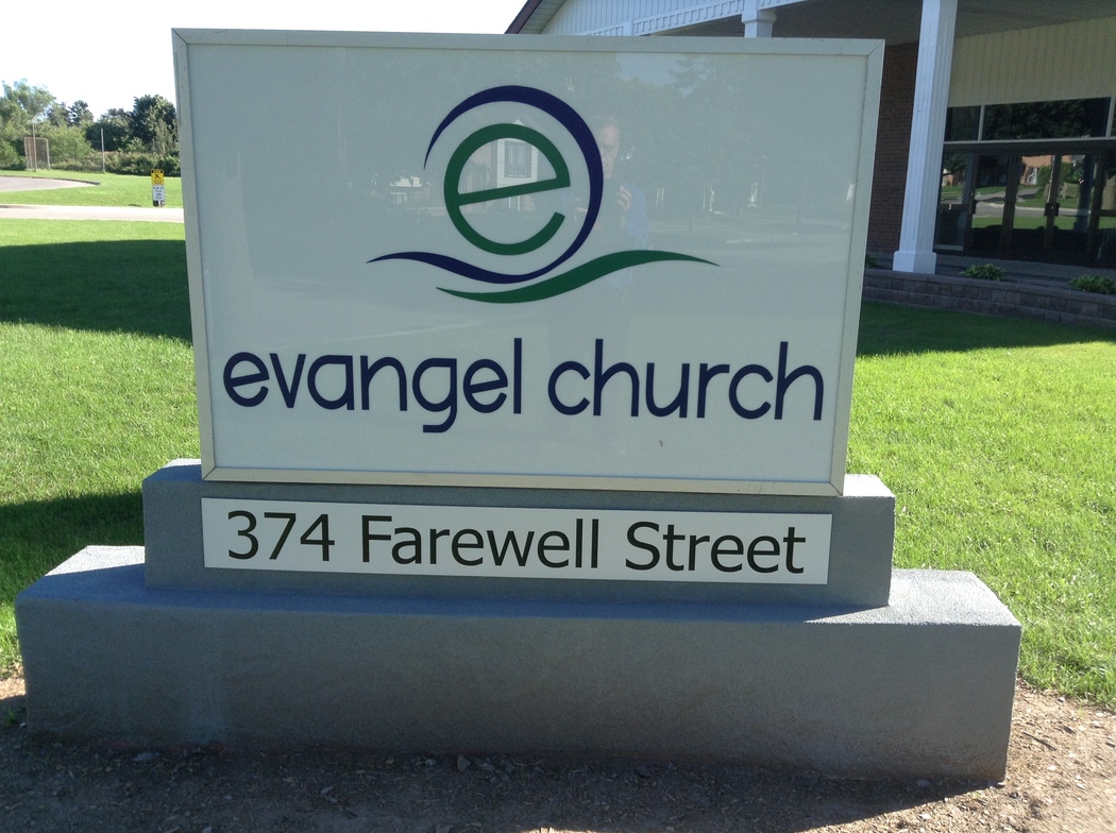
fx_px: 1062
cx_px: 558
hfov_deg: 55.4
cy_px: 416
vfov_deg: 42.8
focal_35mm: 33
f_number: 2.4
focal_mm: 3.3
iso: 25
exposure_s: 1/281
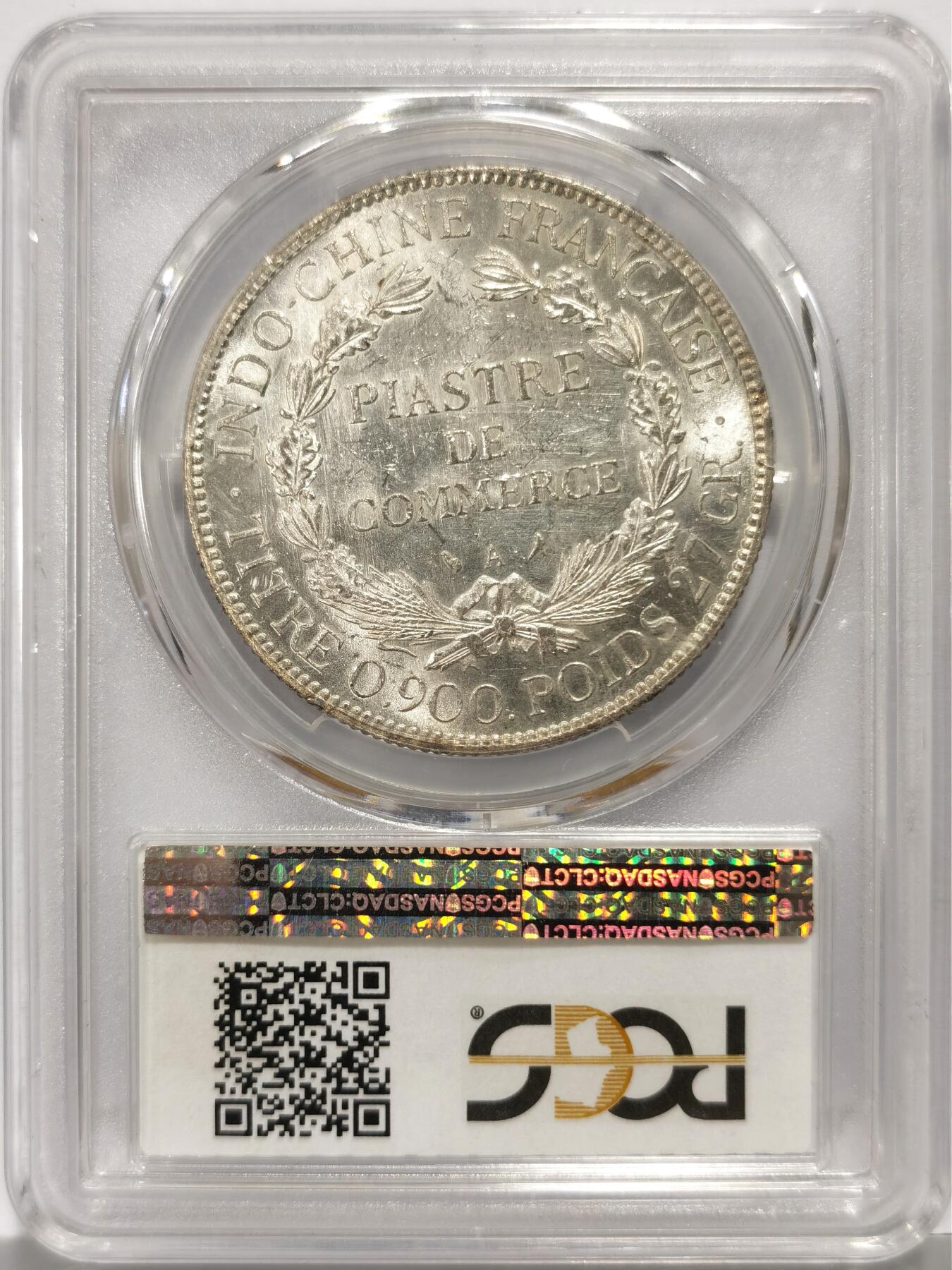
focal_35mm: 54
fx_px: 1980
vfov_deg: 35.5
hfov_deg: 27.0
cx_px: 476
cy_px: 635
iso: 80
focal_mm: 5.56
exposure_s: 1/100
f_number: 16
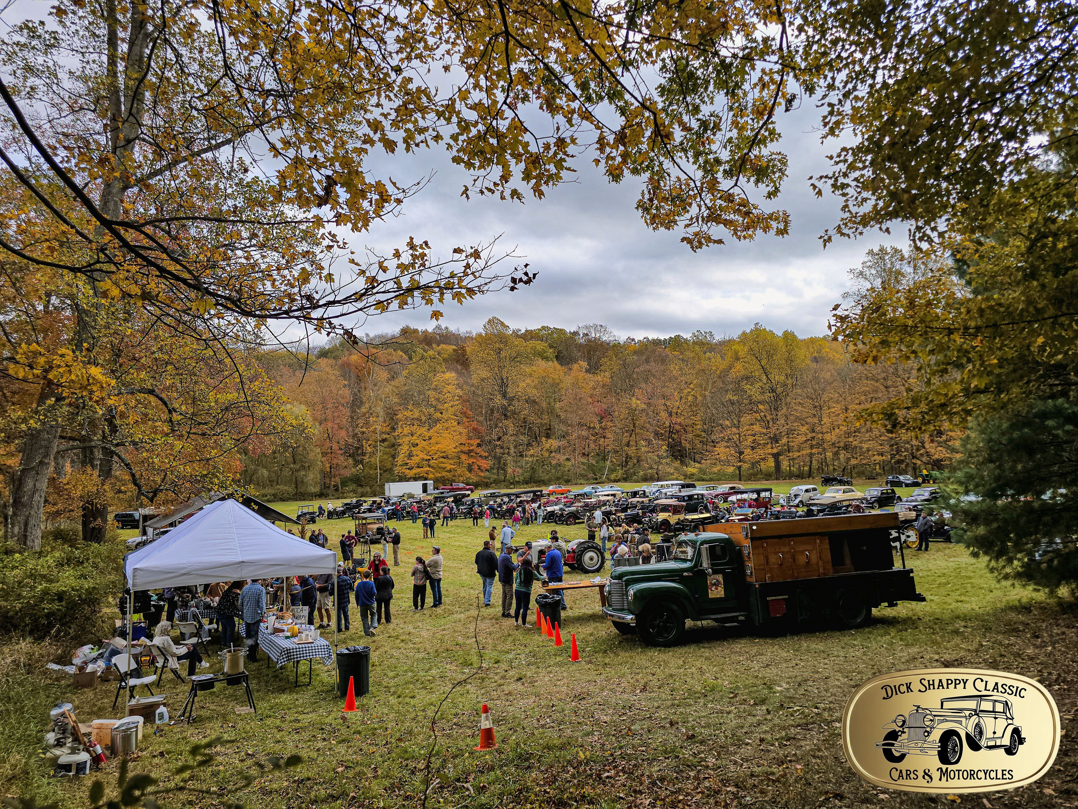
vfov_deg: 58.9
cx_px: 539
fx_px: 716
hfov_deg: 73.9
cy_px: 404
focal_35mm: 23
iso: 12
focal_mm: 6.3
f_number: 1.7
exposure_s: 1/636
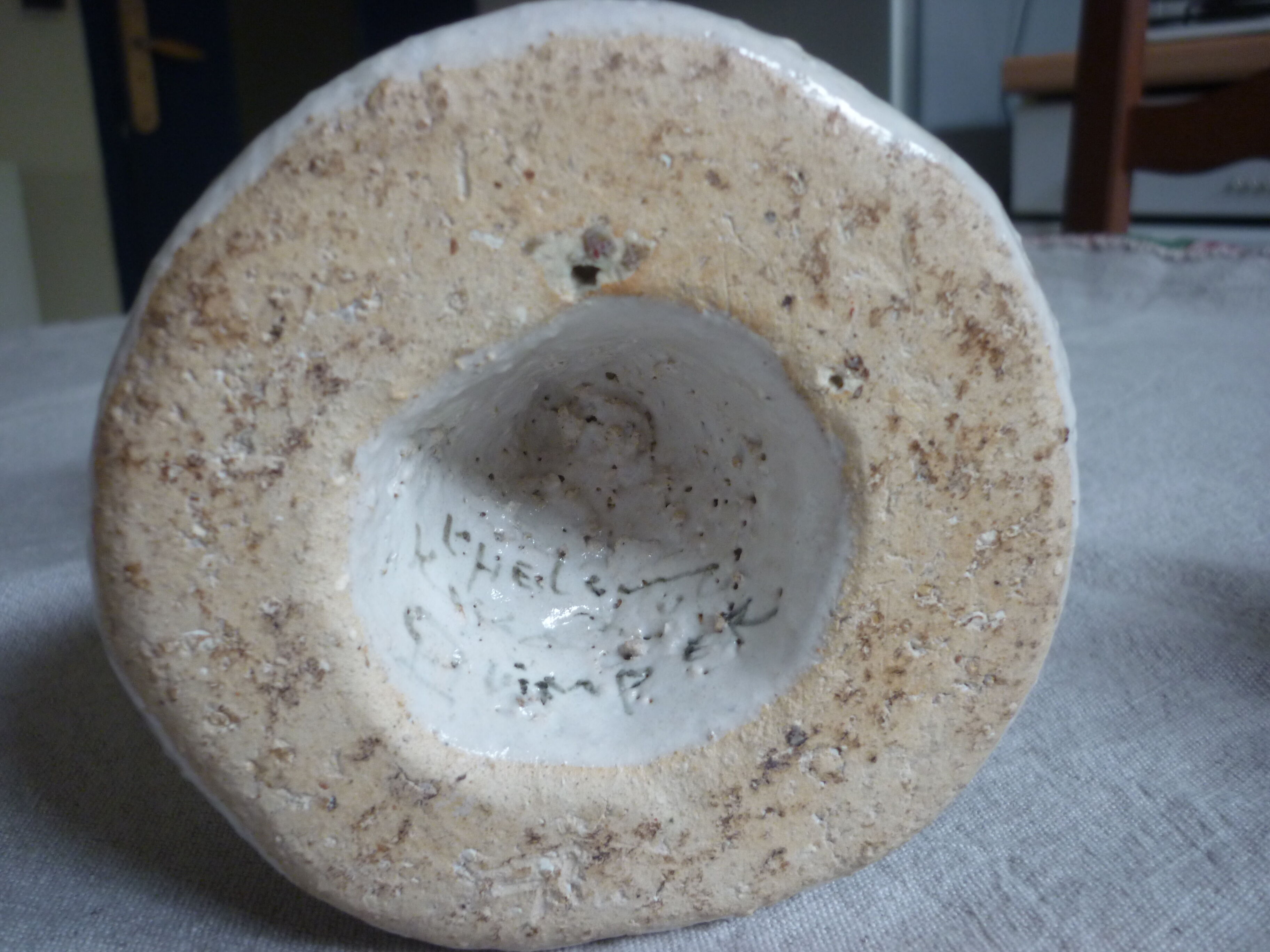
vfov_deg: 42.9
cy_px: 476
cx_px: 635
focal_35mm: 33
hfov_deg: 55.4
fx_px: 1211
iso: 160
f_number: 2.8
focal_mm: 5.5
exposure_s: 1/30
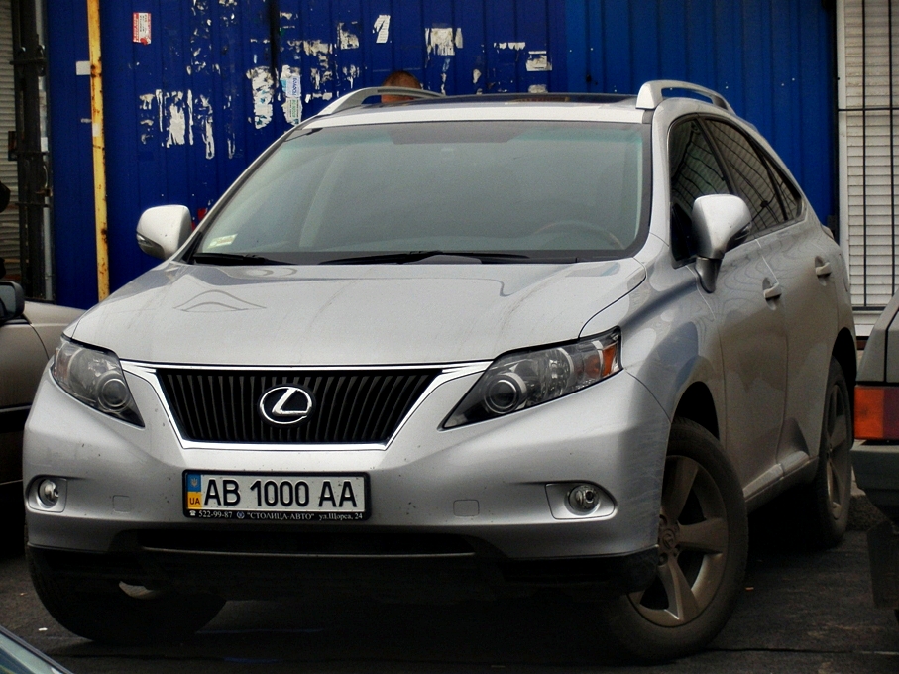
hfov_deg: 14.5
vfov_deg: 10.9
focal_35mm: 136
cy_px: 337
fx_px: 3532
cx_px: 450
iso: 200
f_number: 5.7
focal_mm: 24.2
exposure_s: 1/125
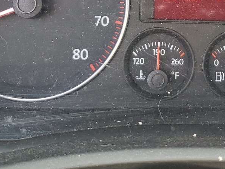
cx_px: 197
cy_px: -12
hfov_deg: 26.9
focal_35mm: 70
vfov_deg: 20.2
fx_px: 455
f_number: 1.5
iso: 96
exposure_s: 1/120
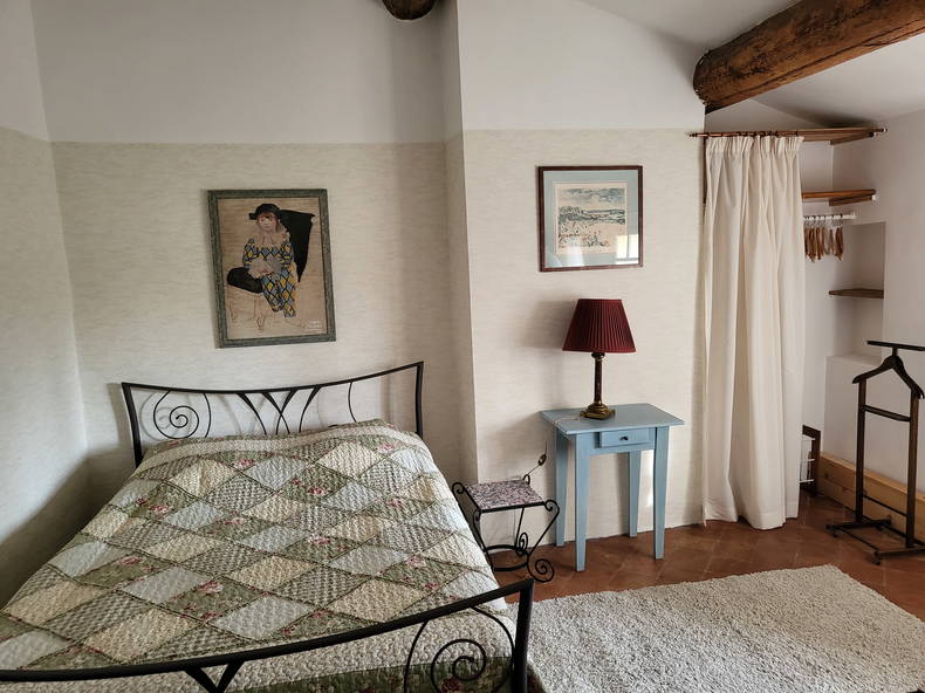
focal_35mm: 26
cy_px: 346
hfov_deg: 67.3
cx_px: 462
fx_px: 695
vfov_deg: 53.0
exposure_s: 1/50
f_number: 1.8
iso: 400
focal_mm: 4.25
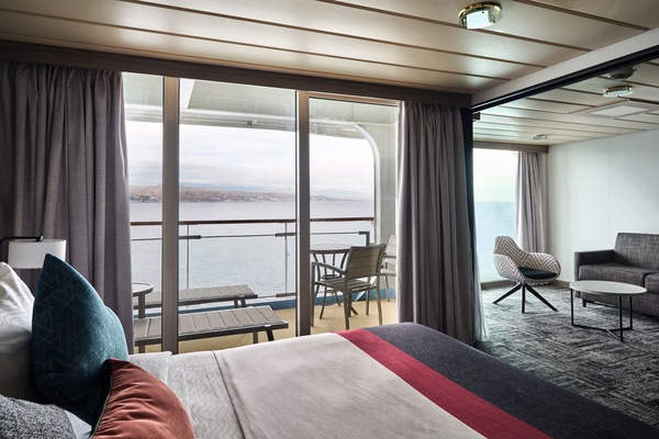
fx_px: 384
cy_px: 220
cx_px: 330
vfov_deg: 59.5
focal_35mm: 21
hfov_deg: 81.2
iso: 160
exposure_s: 1/25
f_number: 8
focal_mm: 21
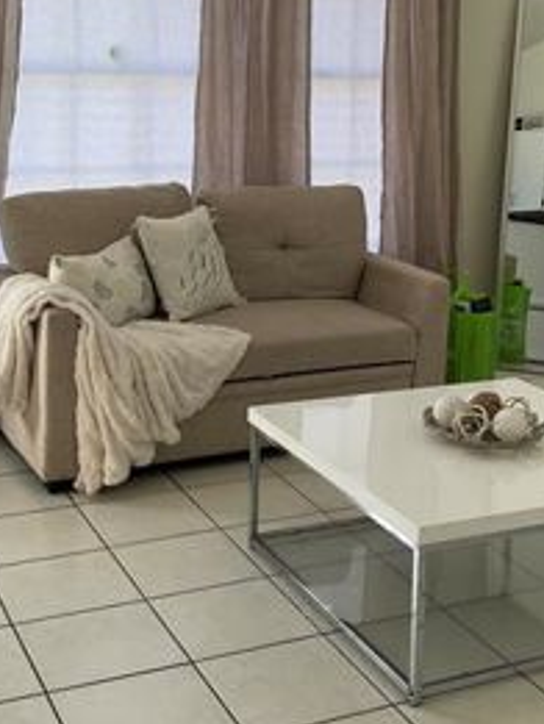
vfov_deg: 32.3
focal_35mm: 59
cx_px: 312
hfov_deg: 24.8
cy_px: 225
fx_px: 1235
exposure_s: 1/120
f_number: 1.8
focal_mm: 3
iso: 20
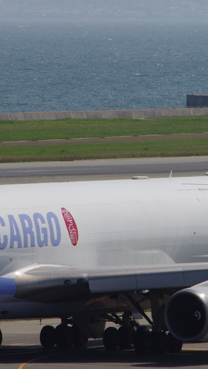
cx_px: 121
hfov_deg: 1.7
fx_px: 6994
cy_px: 184
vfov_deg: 3.0
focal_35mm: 713
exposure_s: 1/500
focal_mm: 300
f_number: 13
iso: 200
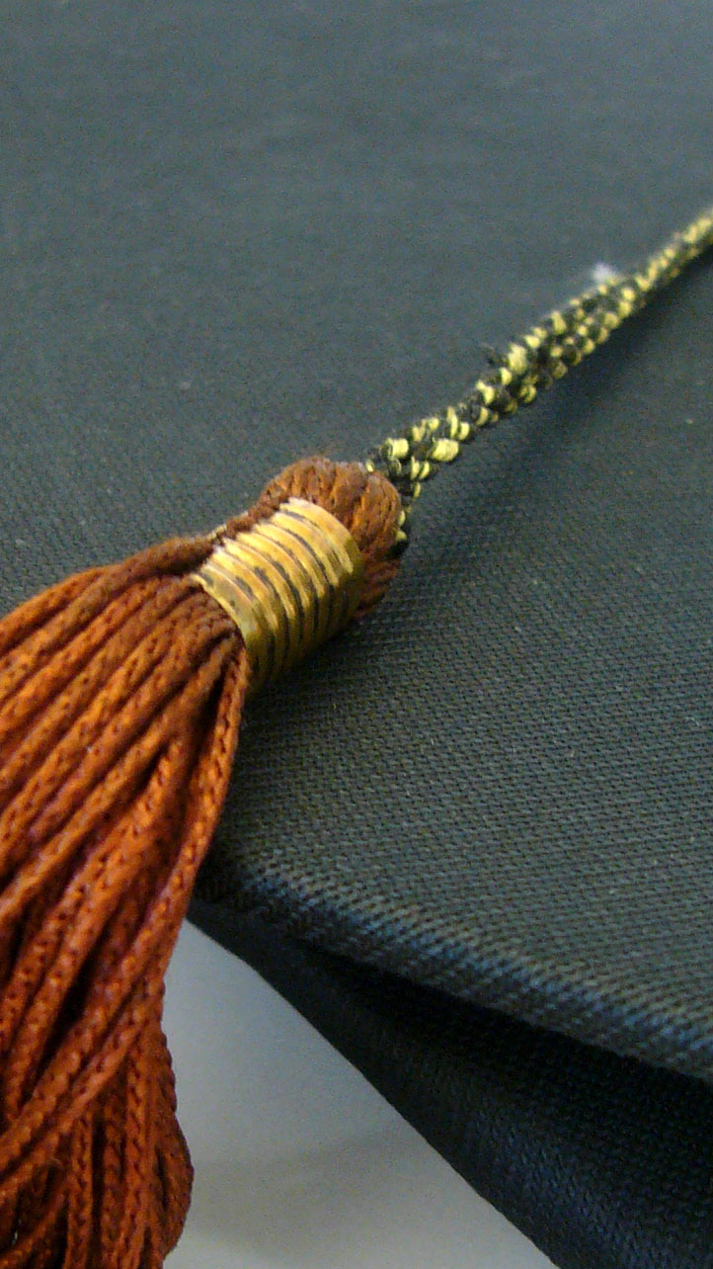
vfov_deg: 27.6
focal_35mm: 76
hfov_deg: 15.9
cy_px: 893
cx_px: 269
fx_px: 2555
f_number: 2.8
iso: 200
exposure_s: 1/13
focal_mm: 5.8
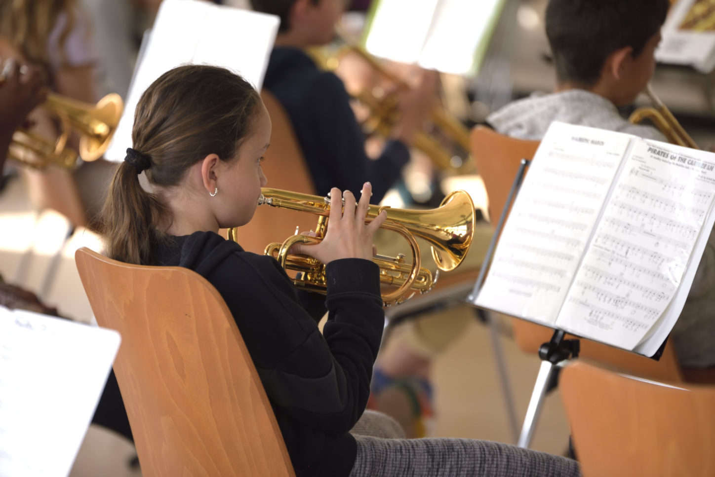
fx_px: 3974
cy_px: 238
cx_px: 358
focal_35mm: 200
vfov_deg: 6.9
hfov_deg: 10.3
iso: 400
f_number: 2.8
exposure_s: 1/250
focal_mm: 200
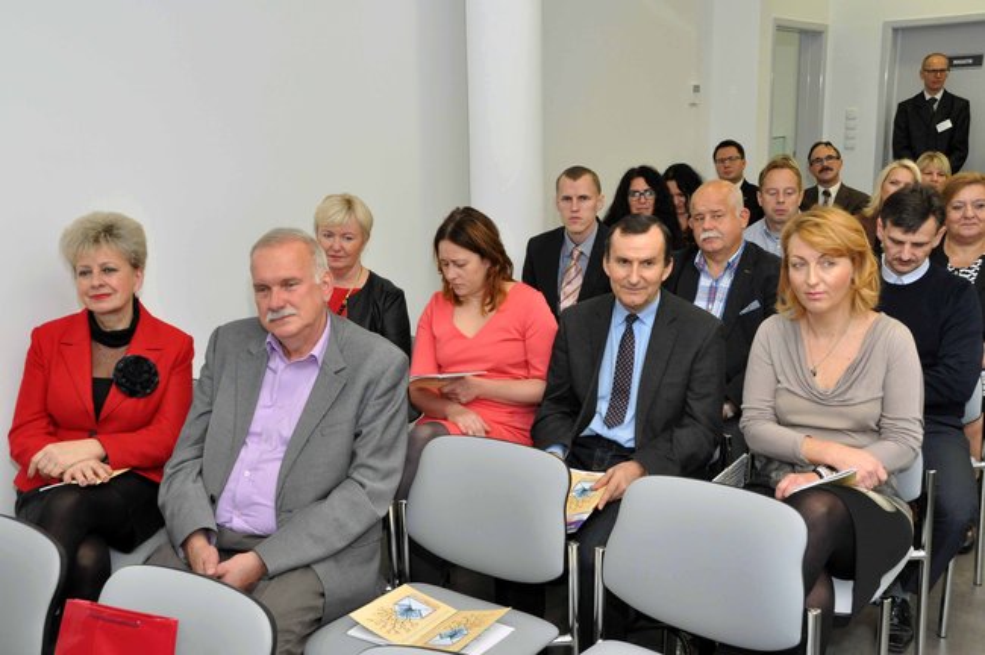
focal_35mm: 38
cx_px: 492
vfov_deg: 35.4
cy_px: 328
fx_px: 1025
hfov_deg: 51.3
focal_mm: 25
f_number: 11
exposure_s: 1/60
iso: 1250
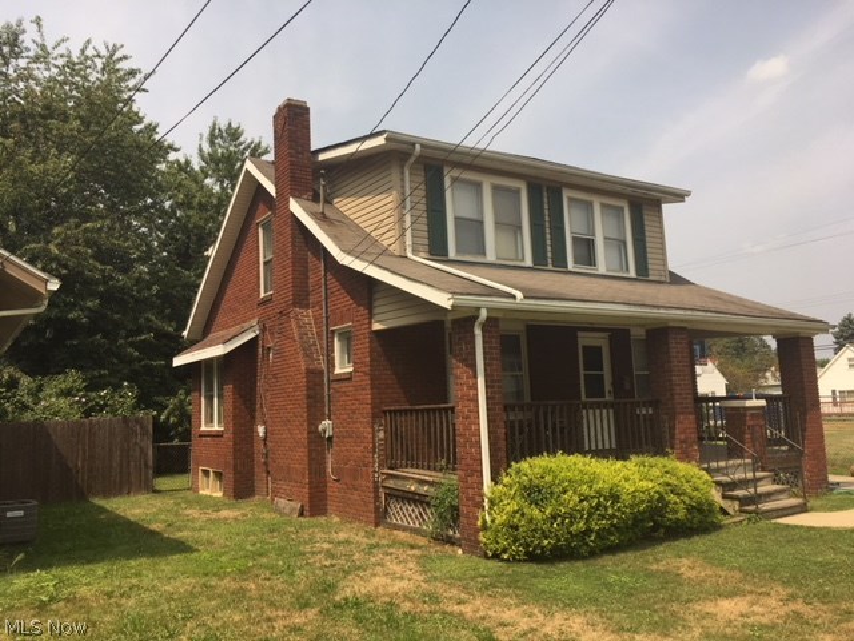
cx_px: 427
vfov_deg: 48.2
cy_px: 320
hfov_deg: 61.7
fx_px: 715
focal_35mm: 29
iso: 32
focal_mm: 4.15
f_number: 2.2
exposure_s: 1/1789
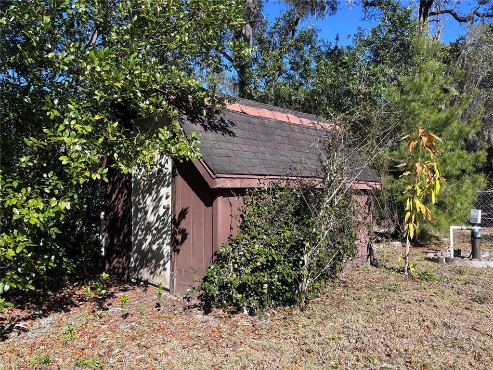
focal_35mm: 26
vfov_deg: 53.1
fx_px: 370
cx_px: 246
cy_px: 185
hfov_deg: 67.3
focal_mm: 5.96
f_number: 1.6
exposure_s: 1/1567
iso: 50
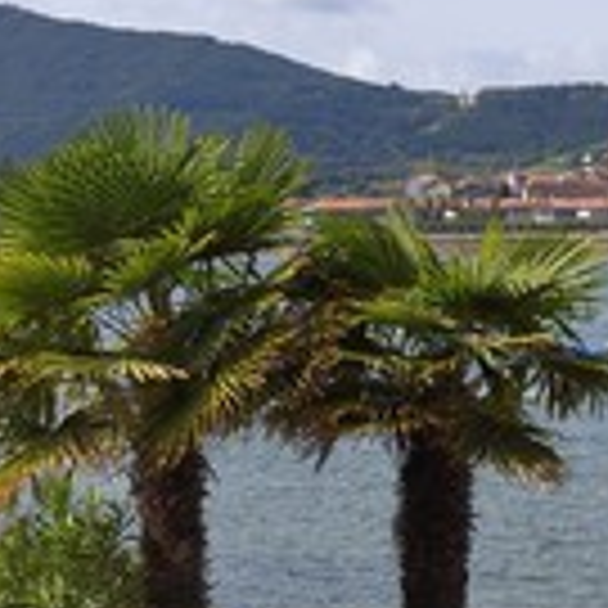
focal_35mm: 116
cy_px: 441
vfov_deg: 15.0
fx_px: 2305
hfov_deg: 14.0
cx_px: 923
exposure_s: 1/250
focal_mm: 44
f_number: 13
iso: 200
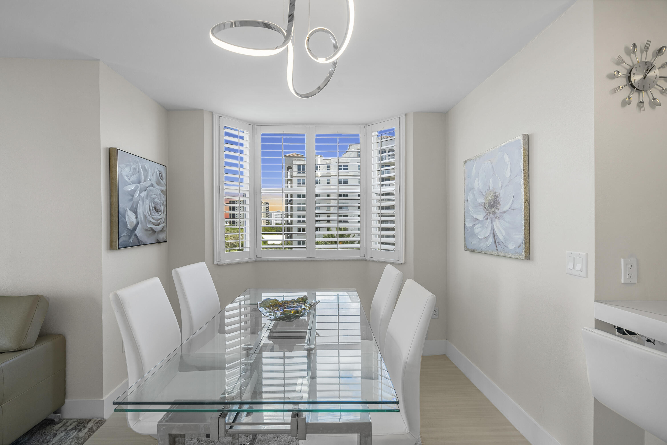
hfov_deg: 96.7
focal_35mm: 16
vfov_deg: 73.8
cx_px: 334
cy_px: 222
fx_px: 297
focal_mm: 16
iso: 320
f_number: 9
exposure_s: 1/160
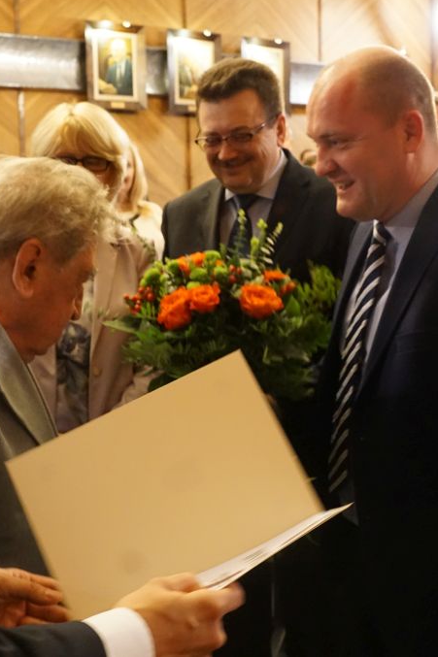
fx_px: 1077
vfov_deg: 33.9
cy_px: 327
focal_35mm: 59
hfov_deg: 22.9
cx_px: 176
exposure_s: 1/40
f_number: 6.3
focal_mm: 26
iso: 3200
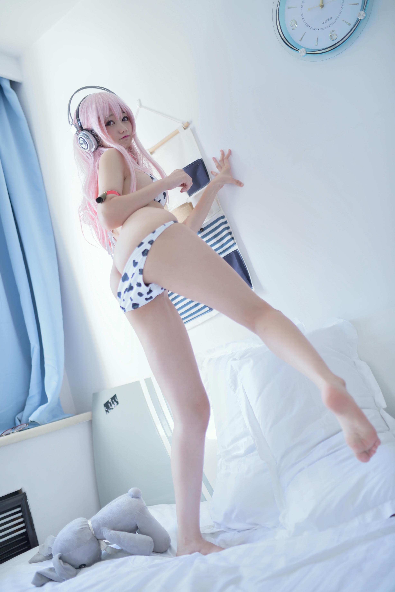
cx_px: 198
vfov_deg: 54.4
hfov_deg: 37.9
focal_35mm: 35
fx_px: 576
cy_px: 296
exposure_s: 1/200
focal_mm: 35
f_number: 1.4
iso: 160
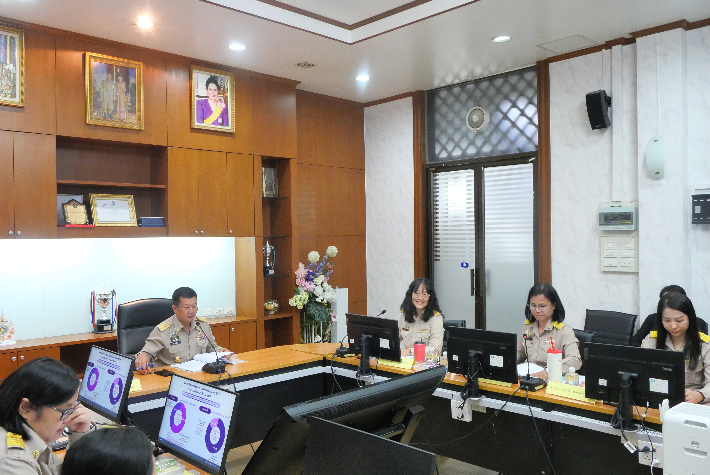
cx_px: 355
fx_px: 572
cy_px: 238
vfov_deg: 45.0
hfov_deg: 63.6
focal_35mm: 29
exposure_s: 1/25
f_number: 7.1
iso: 3200
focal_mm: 14
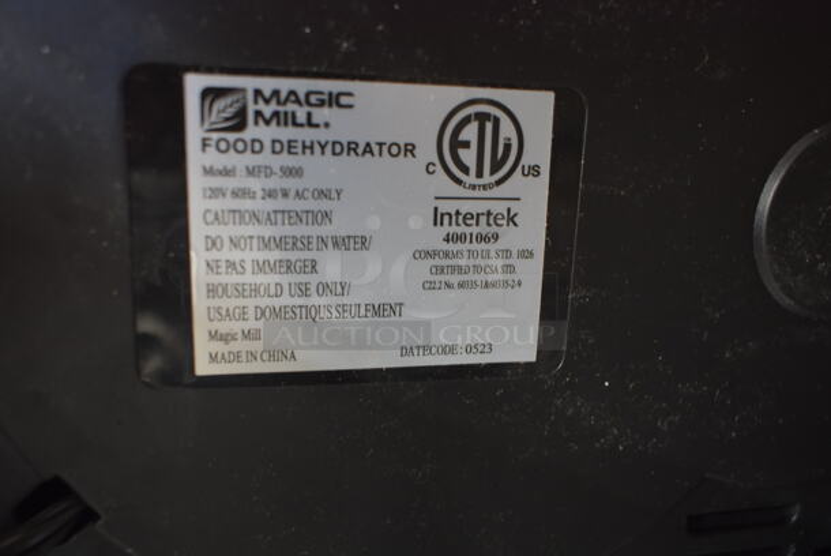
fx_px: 693
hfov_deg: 61.9
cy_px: 278
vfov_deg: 43.7
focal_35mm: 30
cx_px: 416
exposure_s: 1/30
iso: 1000
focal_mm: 20
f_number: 3.5
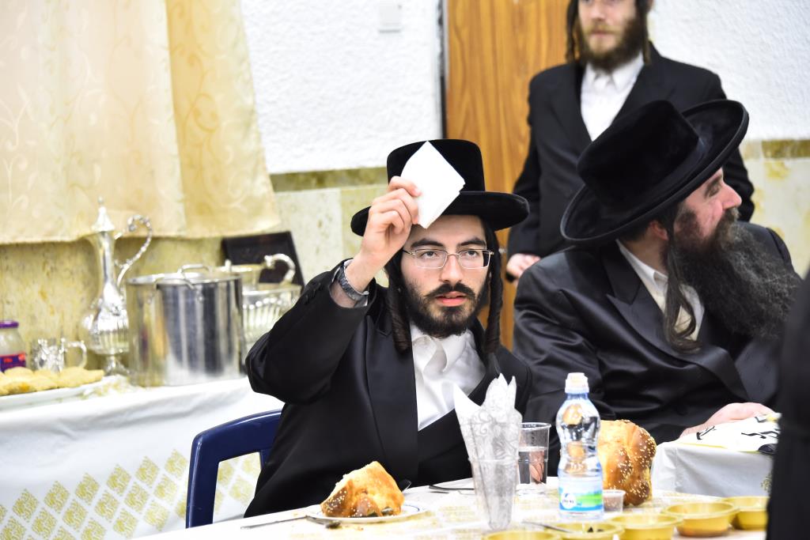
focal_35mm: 145
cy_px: 270
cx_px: 405
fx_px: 3263
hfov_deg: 14.2
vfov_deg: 9.5
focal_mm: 145
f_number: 5.6
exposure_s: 1/80
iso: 3200
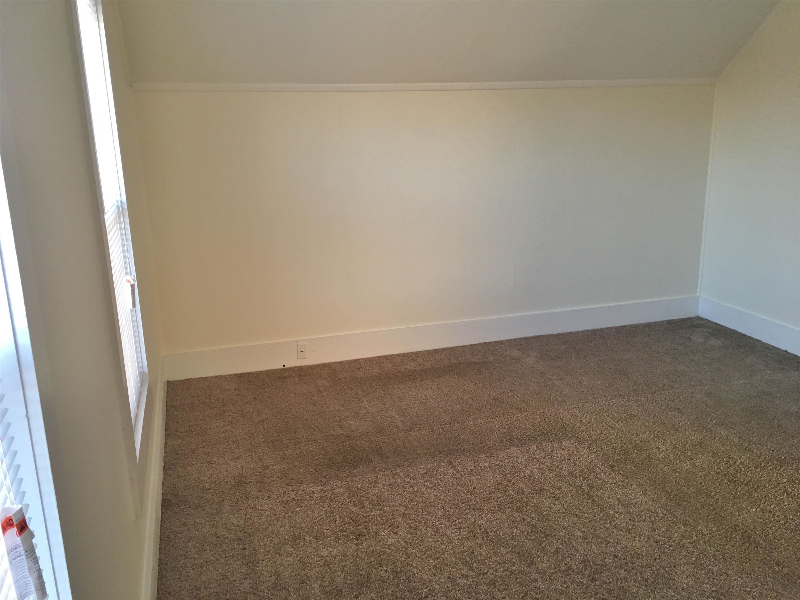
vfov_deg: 48.2
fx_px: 670
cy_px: 300
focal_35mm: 29
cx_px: 400
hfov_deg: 61.7
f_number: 2.2
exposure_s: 1/30
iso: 100
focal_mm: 4.15
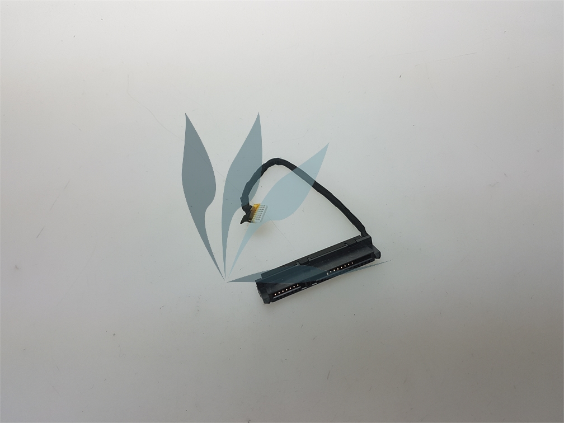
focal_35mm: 26
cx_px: 282
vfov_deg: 53.1
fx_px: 424
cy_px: 212
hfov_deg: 67.3
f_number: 1.7
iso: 40
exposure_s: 1/134
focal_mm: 4.2
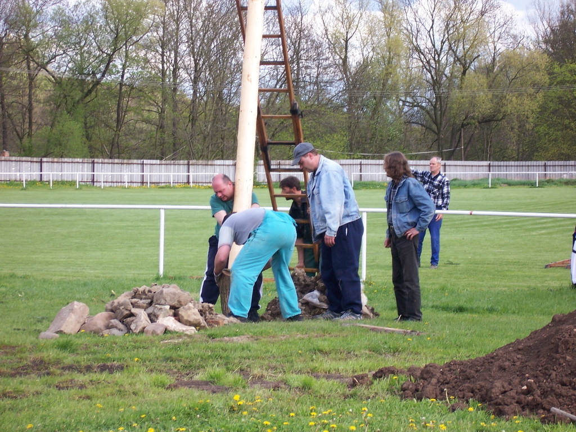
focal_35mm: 132
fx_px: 2196
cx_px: 288
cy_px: 216
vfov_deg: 11.2
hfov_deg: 14.9
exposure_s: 1/125
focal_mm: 22
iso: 80
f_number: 4.8
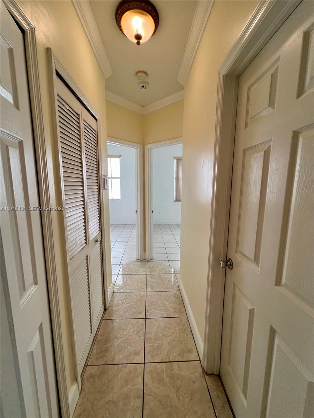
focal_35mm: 13
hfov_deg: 89.9
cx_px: 157
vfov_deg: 106.2
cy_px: 209
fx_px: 157
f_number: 1.8
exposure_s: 1/120
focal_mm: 1.57
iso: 64
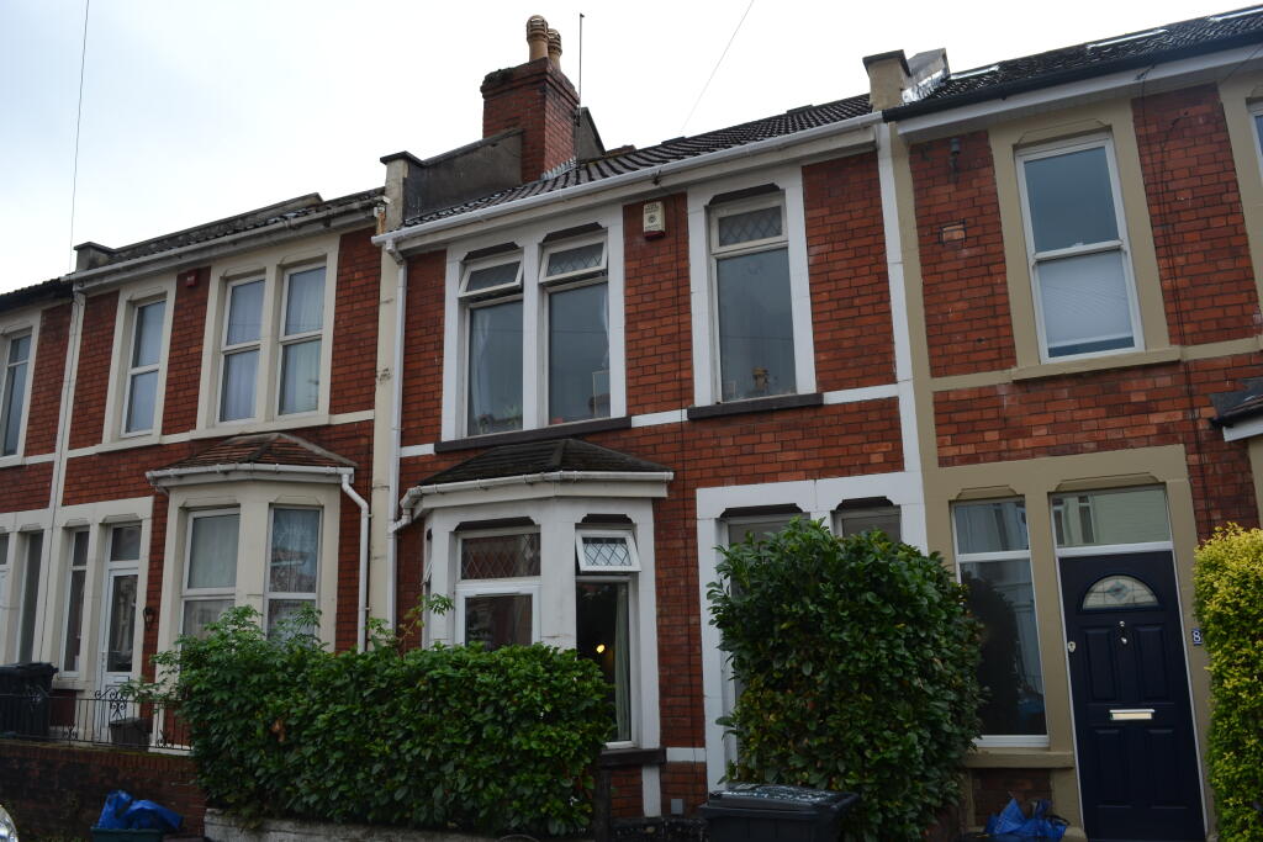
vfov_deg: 47.9
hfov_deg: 67.4
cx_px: 632
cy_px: 421
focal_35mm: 27
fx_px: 947
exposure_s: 1/160
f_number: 6.3
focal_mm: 18
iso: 100
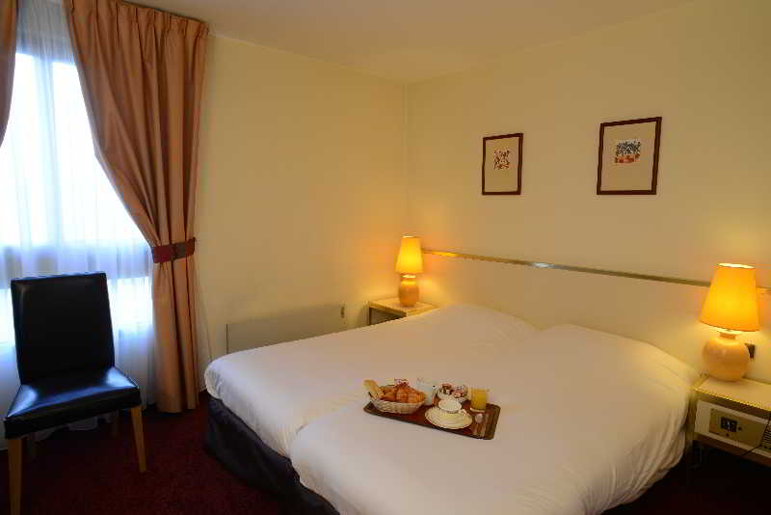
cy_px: 258
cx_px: 386
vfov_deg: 62.0
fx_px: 428
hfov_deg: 84.0
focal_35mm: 20
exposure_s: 1/8
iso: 400
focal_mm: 20
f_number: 11
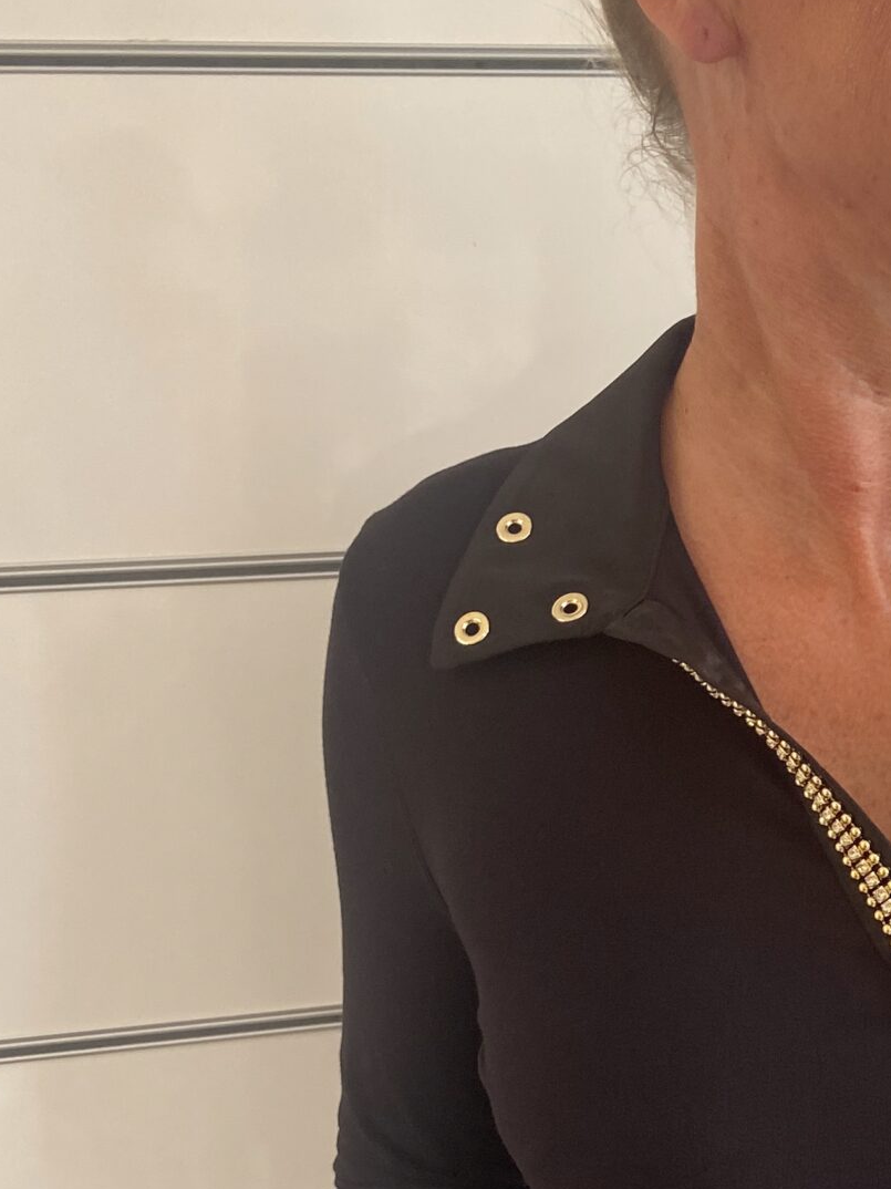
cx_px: 889
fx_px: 2129
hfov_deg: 22.7
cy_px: 840
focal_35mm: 62
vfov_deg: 30.8
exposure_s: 1/100
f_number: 1.8
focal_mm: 4.25
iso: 64
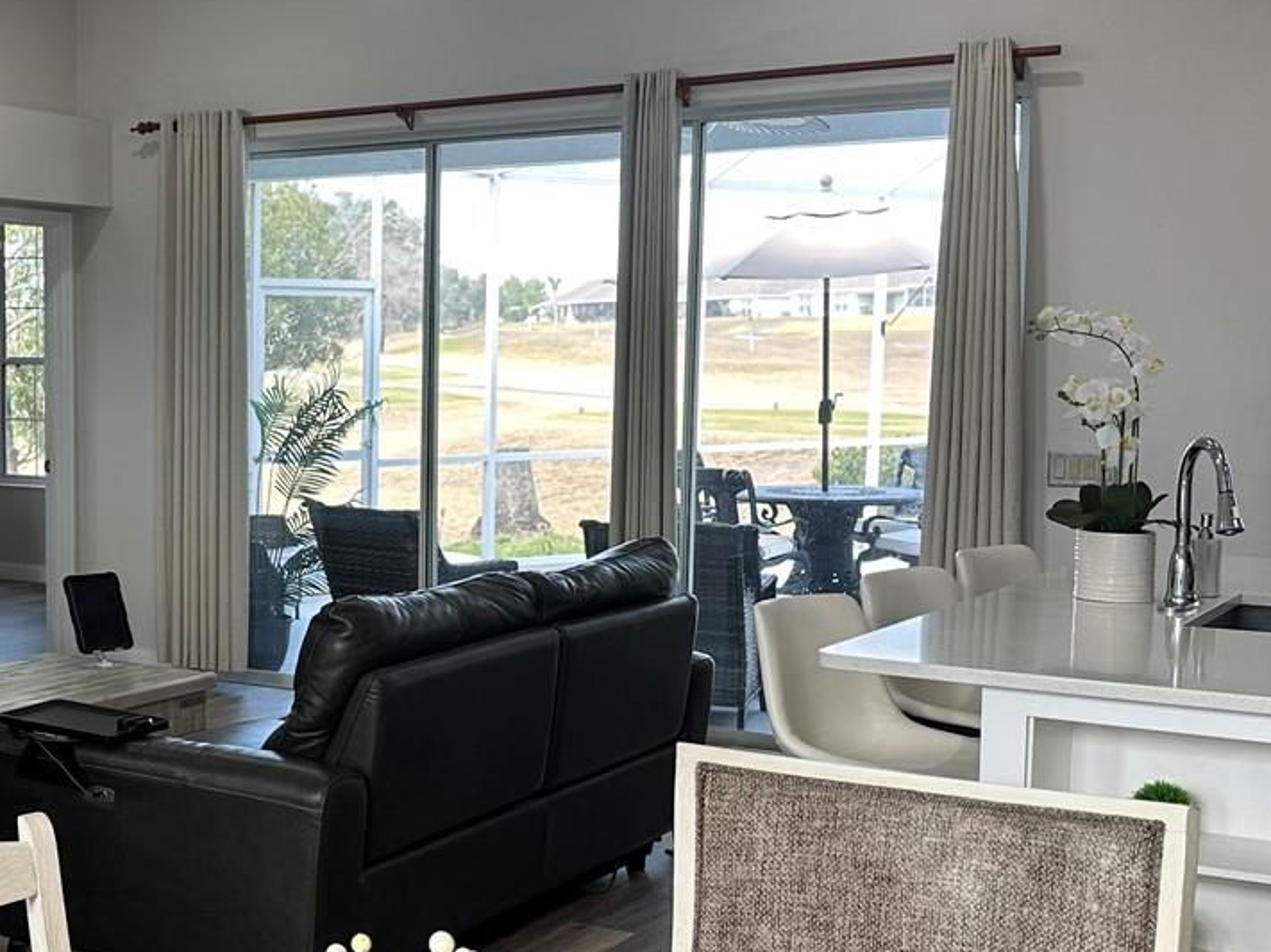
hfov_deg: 34.2
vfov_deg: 27.0
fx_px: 1982
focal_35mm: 54
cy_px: 502
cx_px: 215
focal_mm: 6.86
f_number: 1.78
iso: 80
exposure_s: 1/120
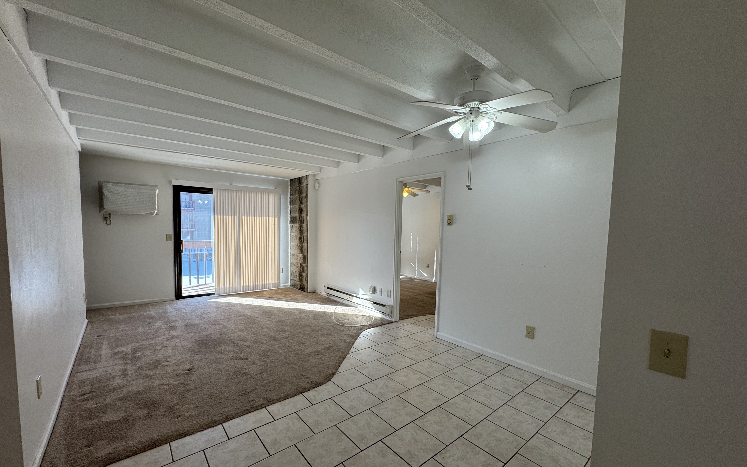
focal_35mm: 15
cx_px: 371
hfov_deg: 101.5
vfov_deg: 74.7
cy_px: 248
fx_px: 305
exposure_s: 1/120
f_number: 2.2
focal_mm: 2.22
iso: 50
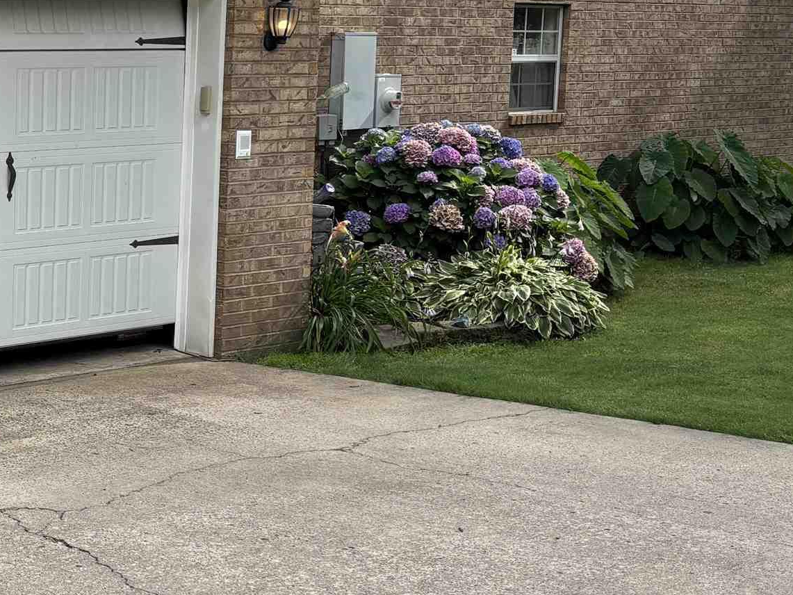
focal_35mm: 70
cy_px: 263
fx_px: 1604
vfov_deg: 21.0
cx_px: -132
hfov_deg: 25.3
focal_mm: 5.96
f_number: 1.6
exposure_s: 1/1080
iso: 50
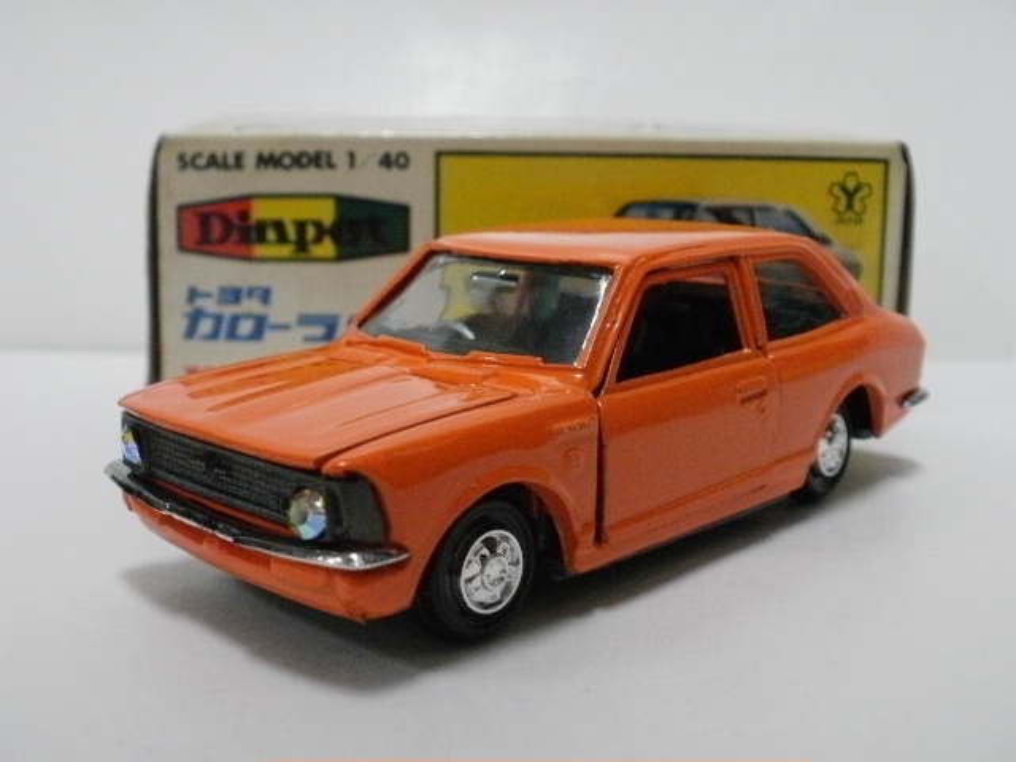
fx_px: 1291
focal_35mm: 44
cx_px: 508
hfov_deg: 42.9
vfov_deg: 32.9
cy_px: 381
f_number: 4
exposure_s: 1/25
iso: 400
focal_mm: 7.7
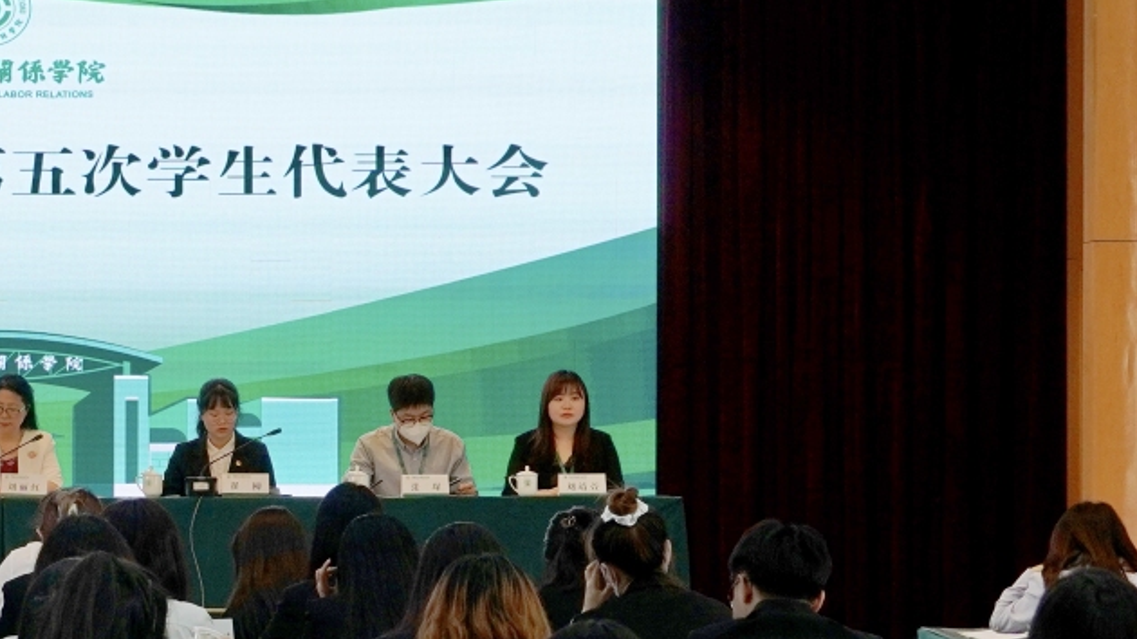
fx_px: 4059
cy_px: 486
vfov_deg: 9.0
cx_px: 29
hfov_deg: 15.7
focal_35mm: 135
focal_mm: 27
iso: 400
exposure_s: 1/100
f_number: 5.6
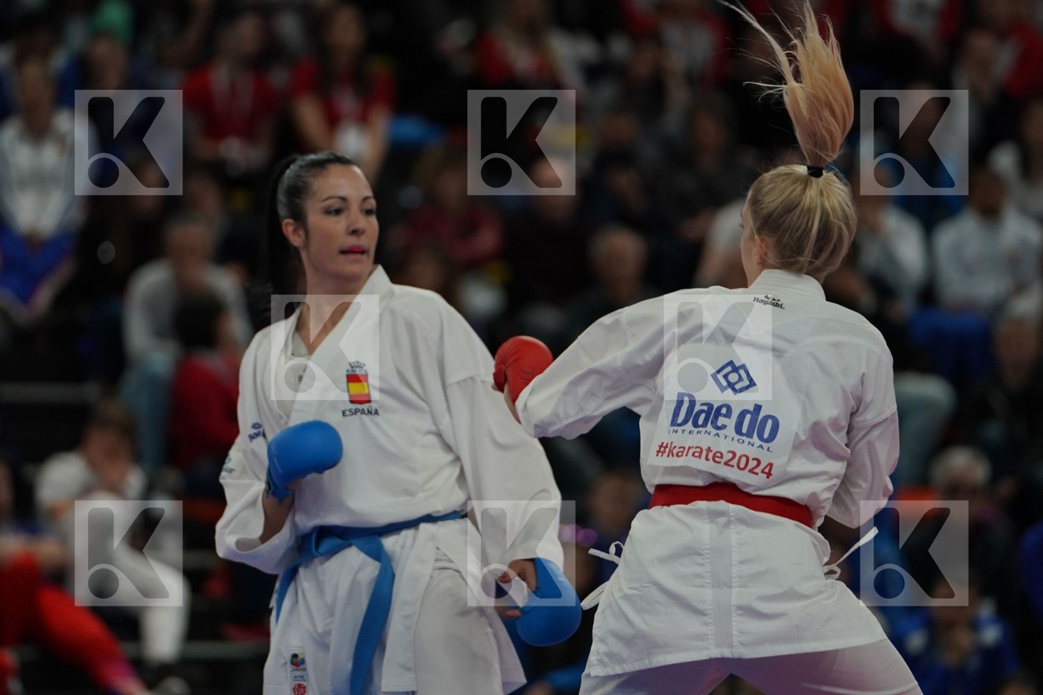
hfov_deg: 7.4
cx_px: 522
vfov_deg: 4.9
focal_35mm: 279
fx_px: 8083
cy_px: 348
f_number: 2.8
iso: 1000
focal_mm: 186
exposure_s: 1/1000
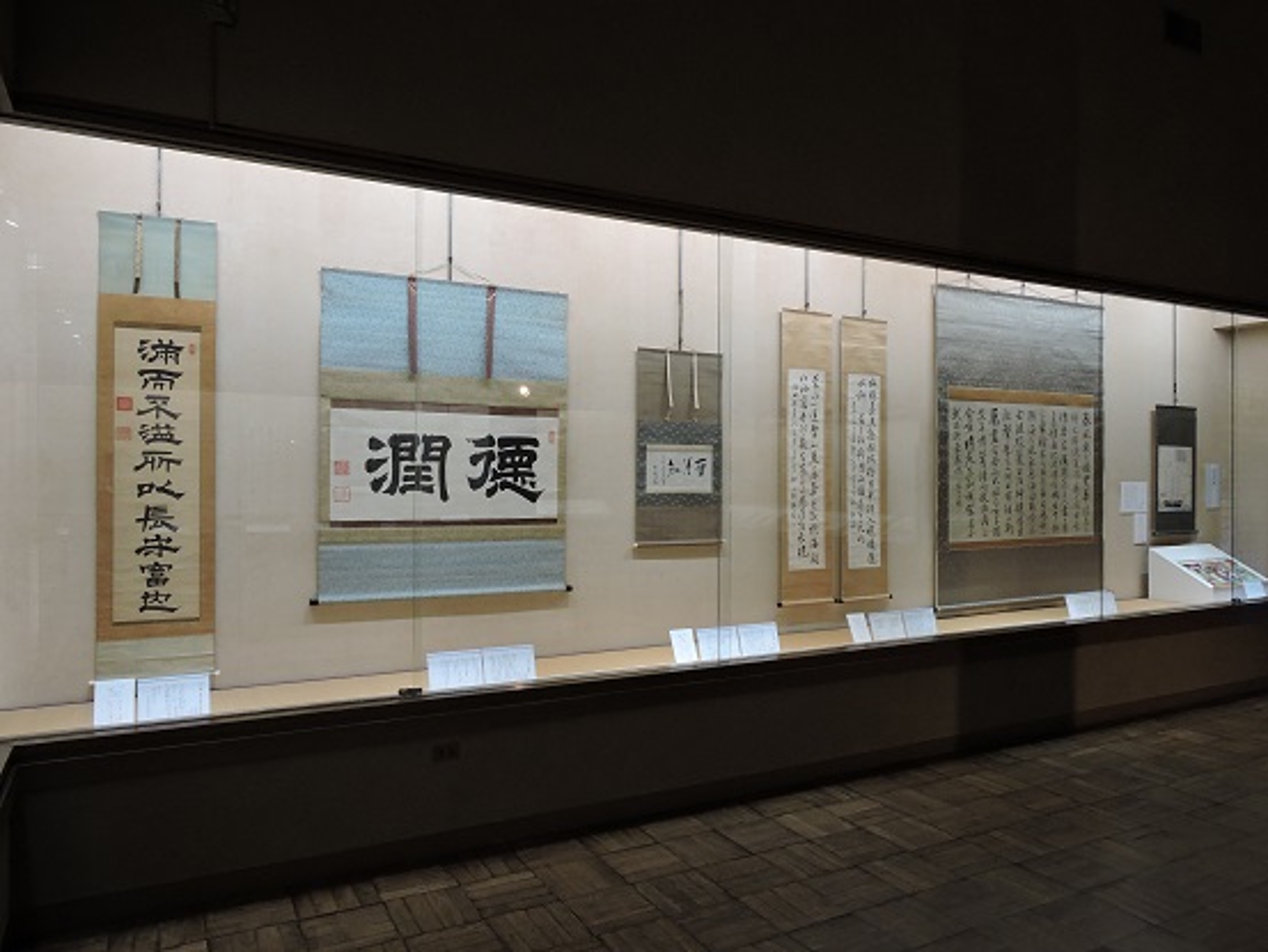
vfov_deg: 56.8
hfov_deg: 71.6
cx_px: 634
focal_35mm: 24
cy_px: 476
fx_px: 879
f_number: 3.3
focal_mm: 4.3
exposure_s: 1/25
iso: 400
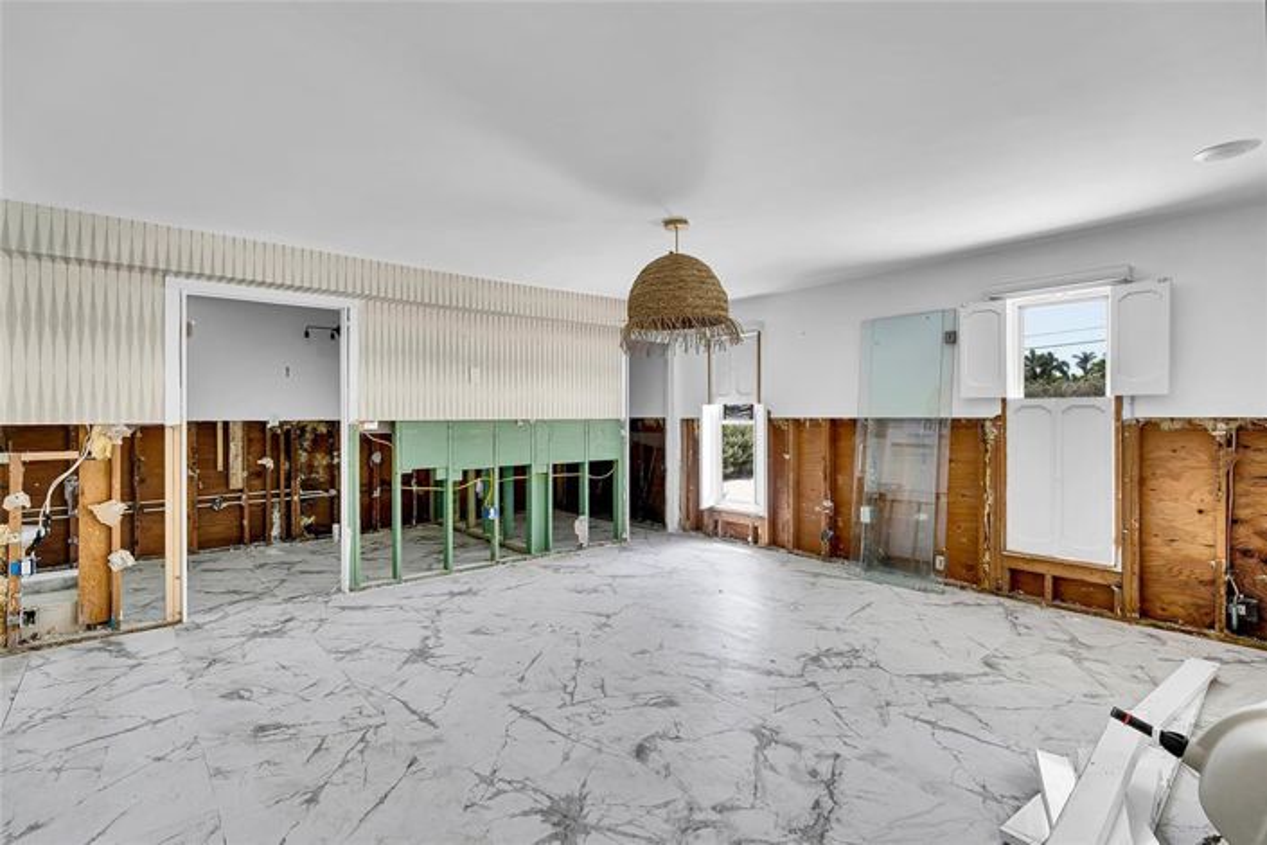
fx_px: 563
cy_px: 422
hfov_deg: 96.7
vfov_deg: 73.7
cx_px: 634
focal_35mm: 16
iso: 200
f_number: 9
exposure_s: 1/13
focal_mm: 16
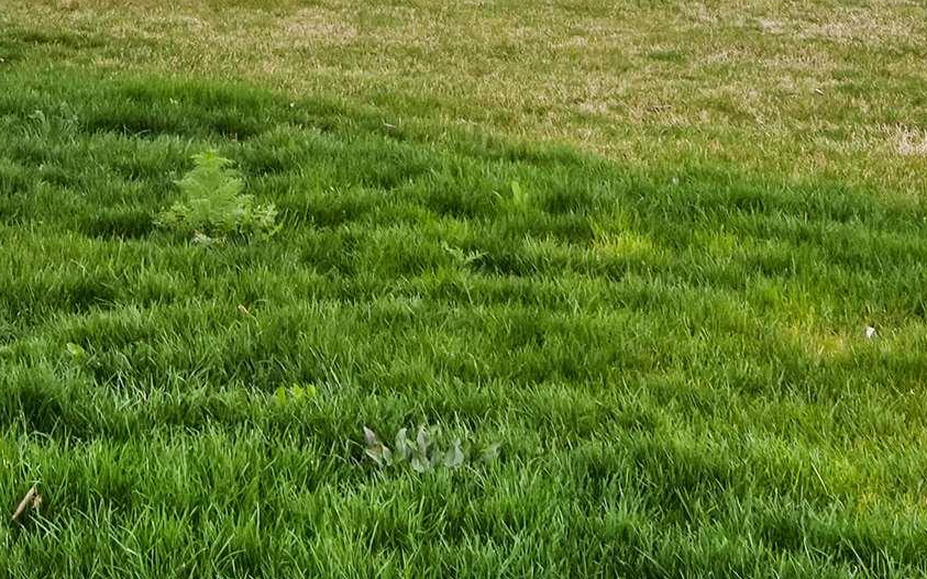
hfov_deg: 25.3
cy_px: -332
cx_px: 25
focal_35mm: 78
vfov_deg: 15.3
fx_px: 1971
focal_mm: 21
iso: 100
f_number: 8
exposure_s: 1/25
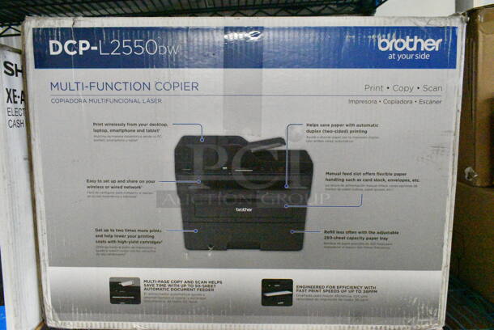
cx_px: 247
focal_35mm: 27
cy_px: 165
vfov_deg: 48.0
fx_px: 371
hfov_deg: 67.3
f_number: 9
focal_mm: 18
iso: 25600
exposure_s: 1/320
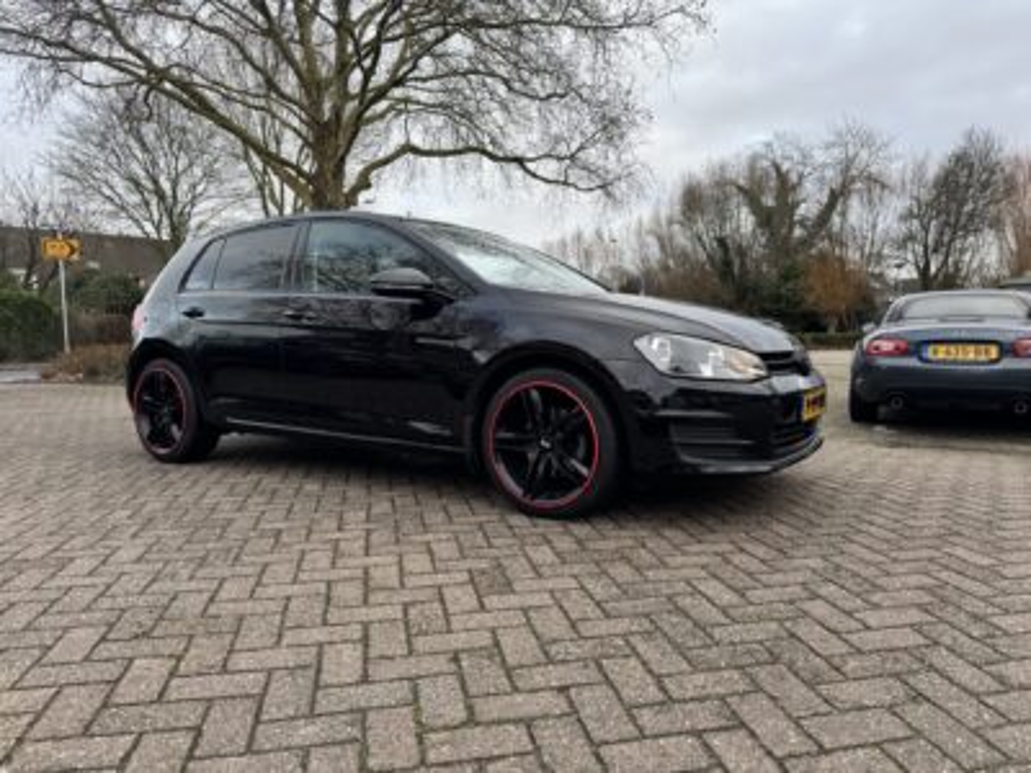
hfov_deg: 71.6
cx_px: 516
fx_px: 715
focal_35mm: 24
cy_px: 386
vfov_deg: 56.8
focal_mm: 6.76
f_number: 1.78
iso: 80
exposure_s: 1/582
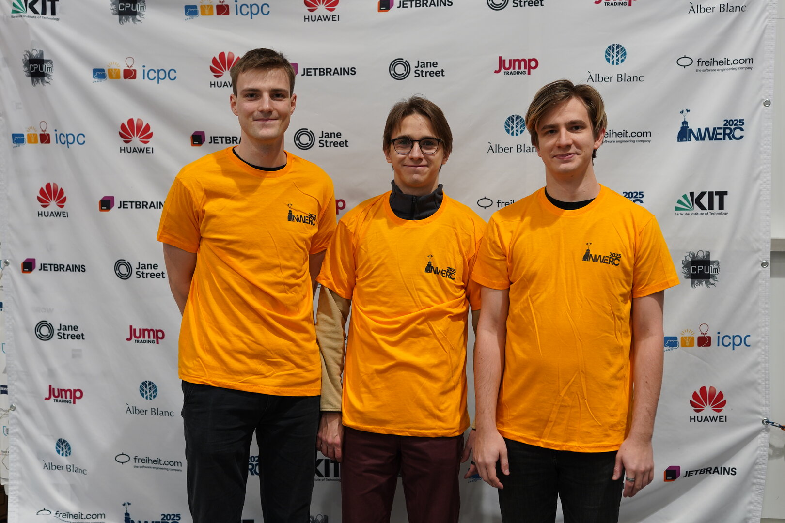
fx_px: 1090
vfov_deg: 27.0
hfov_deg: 39.6
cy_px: 262
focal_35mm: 50
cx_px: 392
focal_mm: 50
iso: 640
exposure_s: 1/60
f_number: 2.8
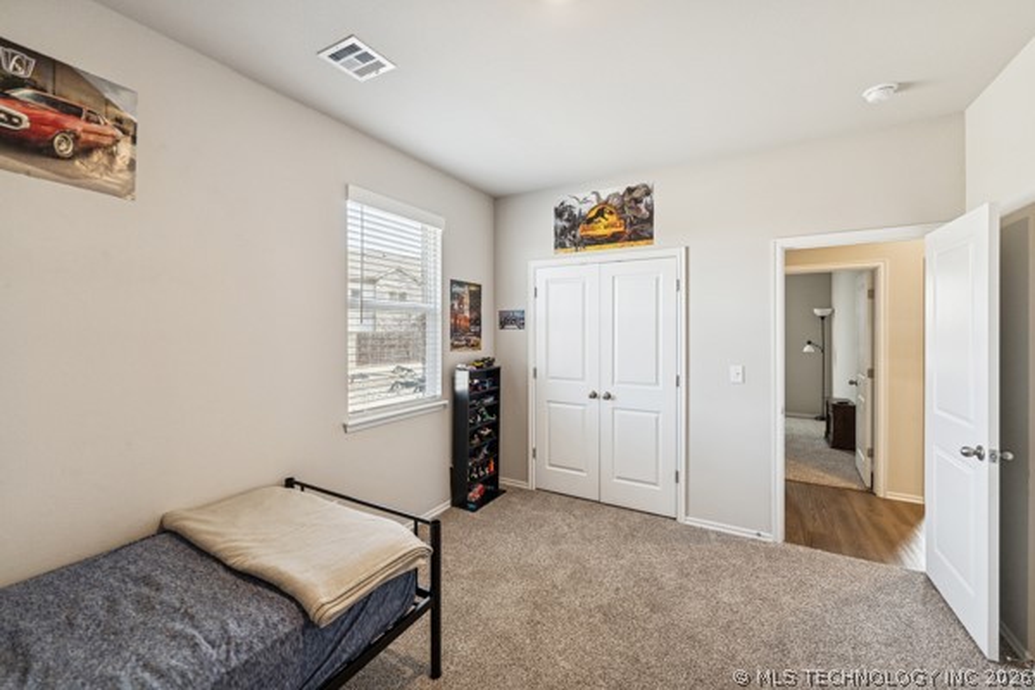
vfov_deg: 81.2
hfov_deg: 104.3
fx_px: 402
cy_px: 345
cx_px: 518
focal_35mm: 14
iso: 400
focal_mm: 14
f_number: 2.8
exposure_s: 1/250
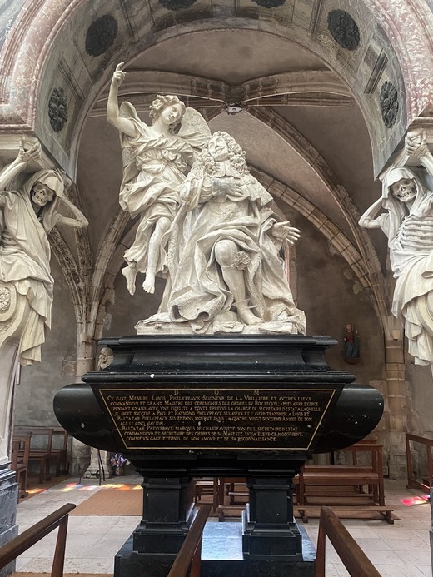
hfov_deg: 46.8
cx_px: 214
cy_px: 302
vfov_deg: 59.9
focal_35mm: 30
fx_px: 500
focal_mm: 4.25
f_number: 1.8
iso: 640
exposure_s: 1/32
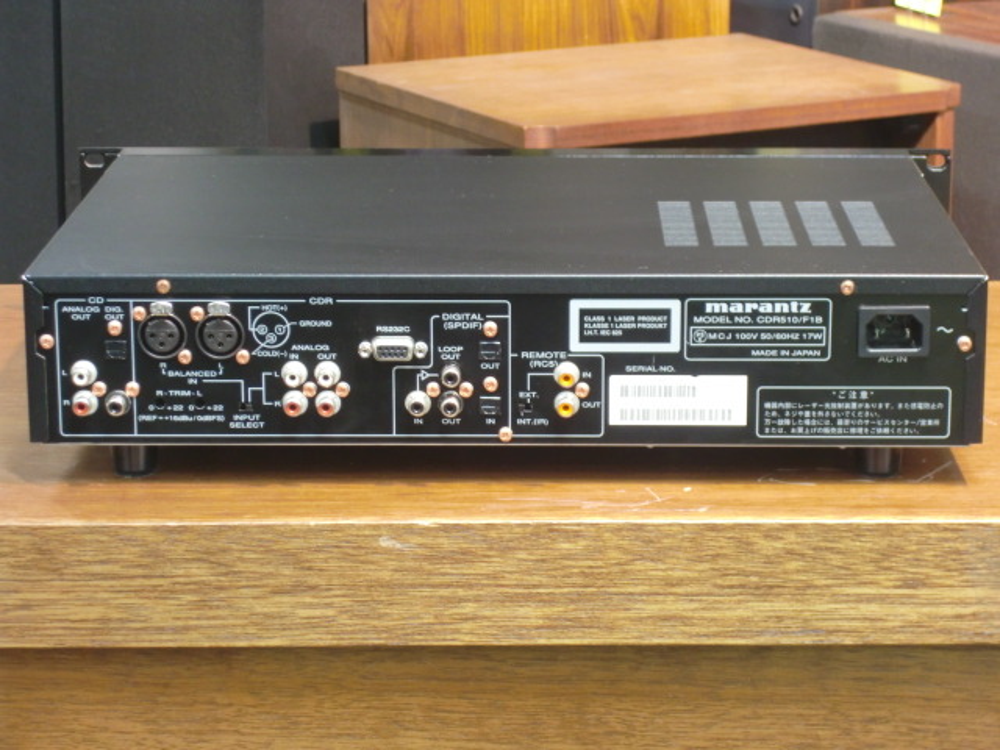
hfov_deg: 17.6
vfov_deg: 13.2
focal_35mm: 112
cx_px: 500
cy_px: 375
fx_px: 3235
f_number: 5.8
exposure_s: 1/2
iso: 200
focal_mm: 19.6
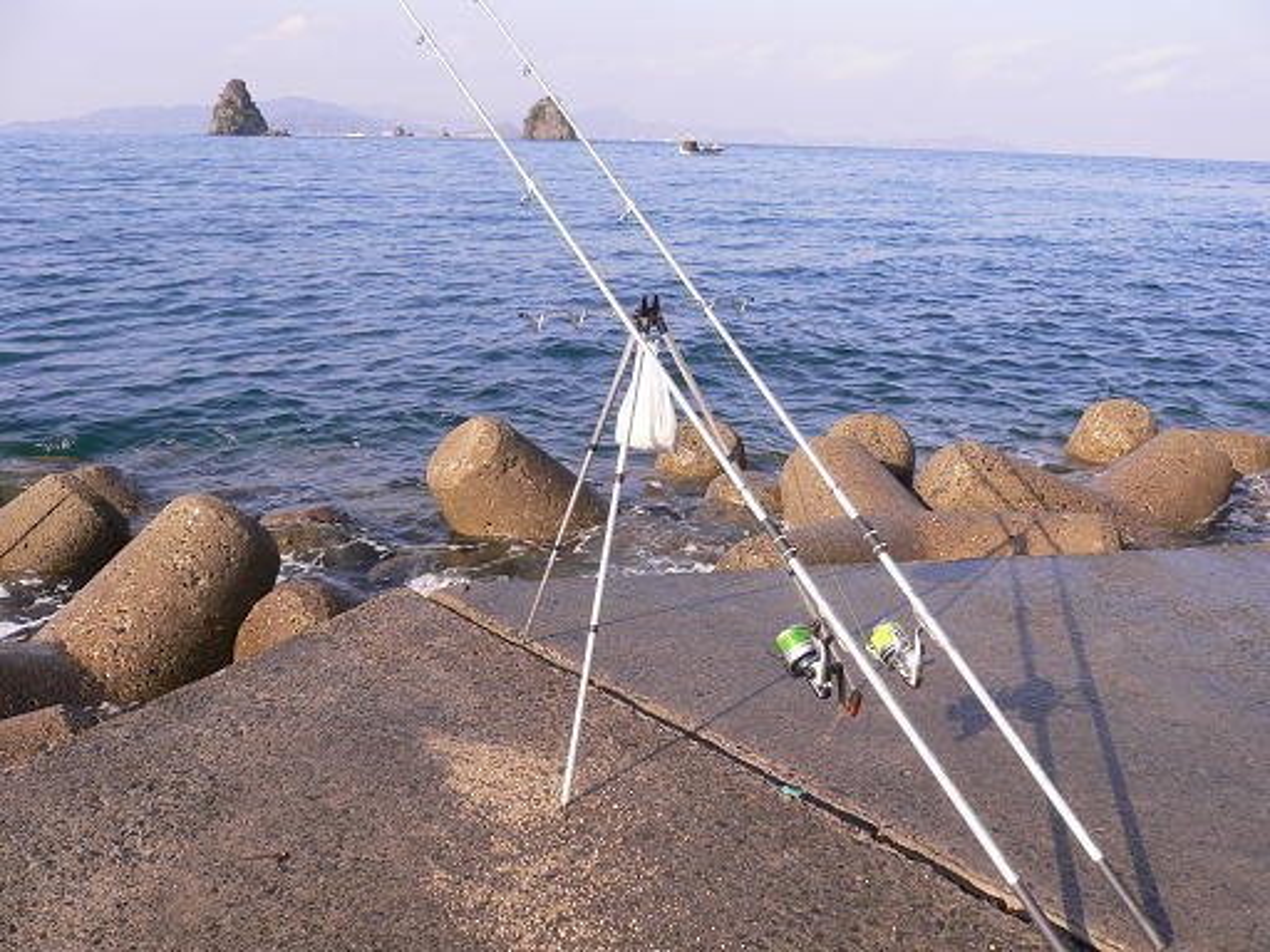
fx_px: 1284
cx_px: 635
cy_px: 476
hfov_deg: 52.6
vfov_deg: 40.7
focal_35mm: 35
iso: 100
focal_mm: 5.8
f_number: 5.6
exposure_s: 1/250
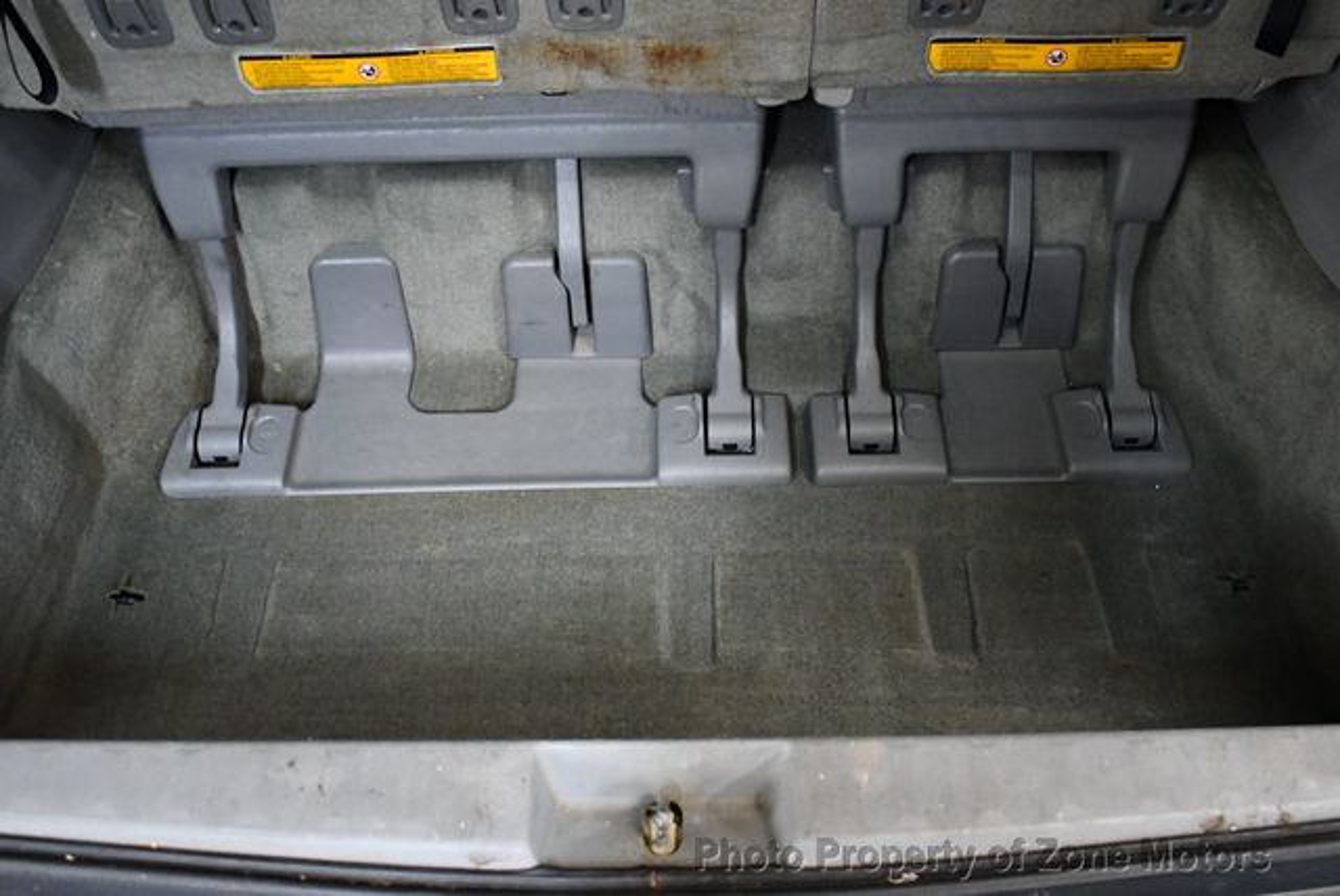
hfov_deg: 53.1
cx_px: 670
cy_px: 448
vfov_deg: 36.9
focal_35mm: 36
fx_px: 1341
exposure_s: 1/80
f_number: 3.5
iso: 3200
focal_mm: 18
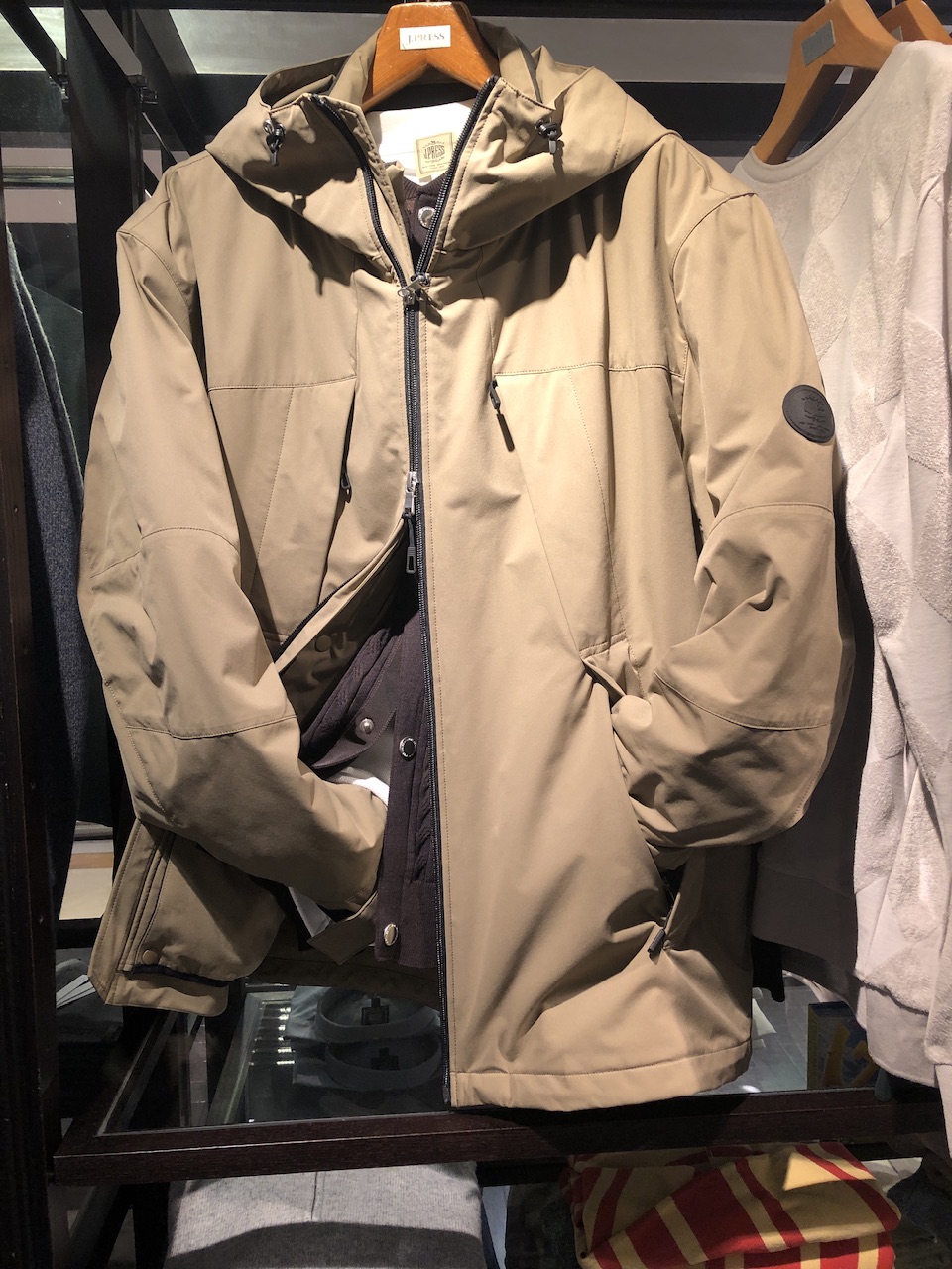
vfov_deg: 63.4
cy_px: 634
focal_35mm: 28
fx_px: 1027
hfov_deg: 49.7
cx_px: 476
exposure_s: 1/24
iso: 40
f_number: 1.8
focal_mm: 3.99
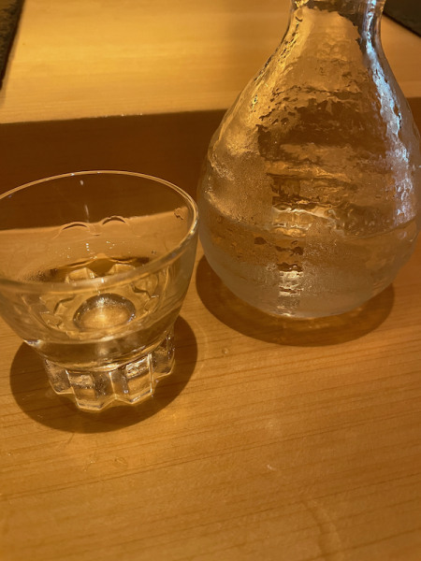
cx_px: 210
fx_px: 422
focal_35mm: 26
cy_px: 280
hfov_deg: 53.1
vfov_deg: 67.3
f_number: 1.6
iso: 200
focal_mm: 4.2
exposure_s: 1/55
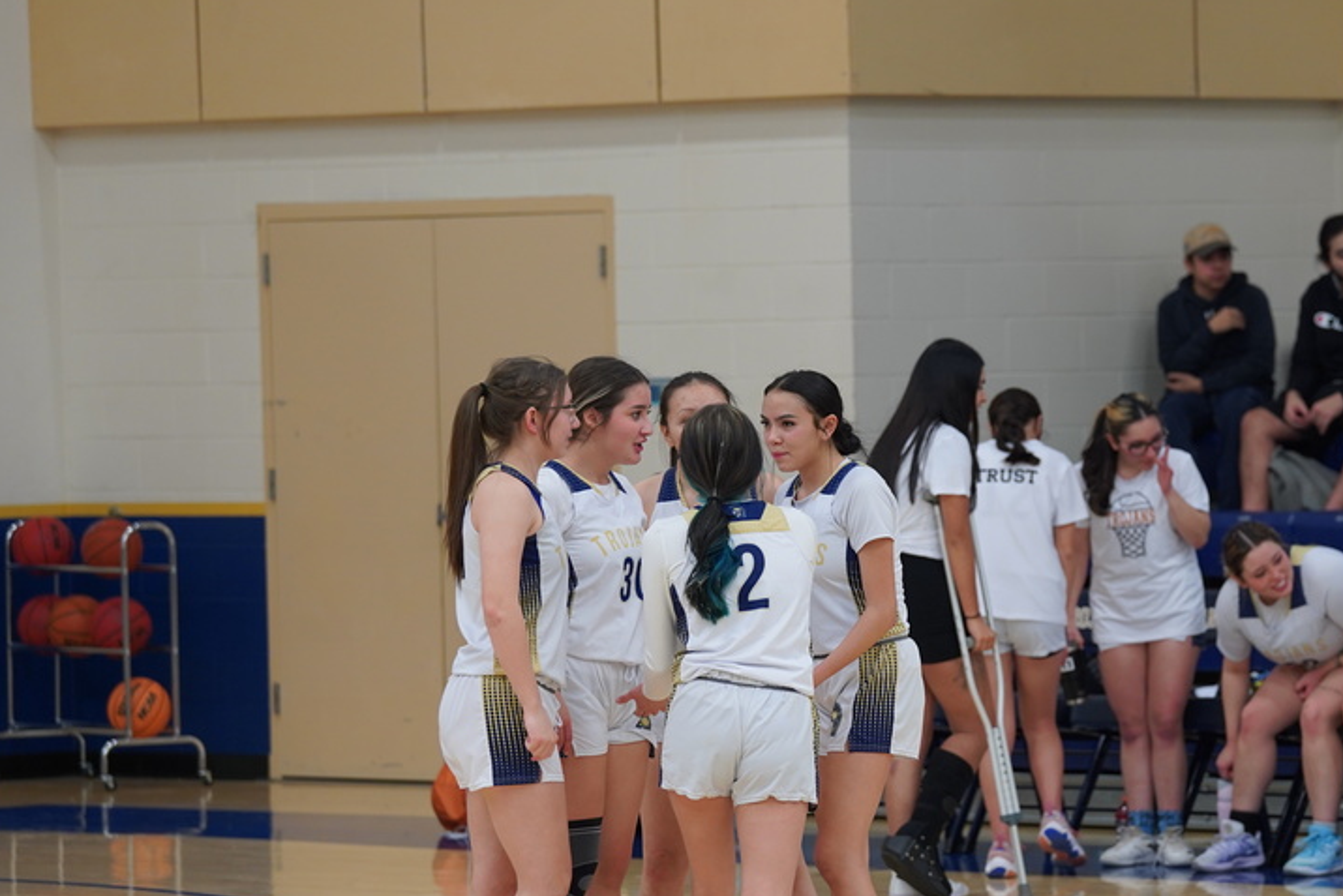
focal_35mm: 223
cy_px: 556
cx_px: 913
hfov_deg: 9.2
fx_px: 8322
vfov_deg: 6.2
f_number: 4
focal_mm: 156
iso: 1250
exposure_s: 1/160
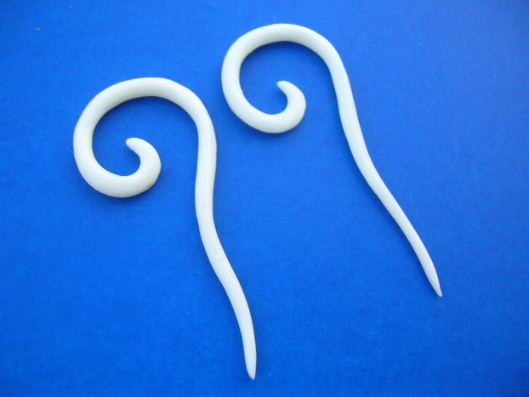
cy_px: 194
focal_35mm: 36
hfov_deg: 51.3
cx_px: 264
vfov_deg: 39.7
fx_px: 550
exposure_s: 1/36.5
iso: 50
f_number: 2.8
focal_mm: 5.8
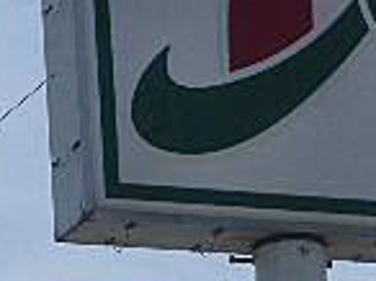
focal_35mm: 654
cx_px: 337
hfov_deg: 3.0
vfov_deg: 2.3
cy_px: 240
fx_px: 7092
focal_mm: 26
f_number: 5.4
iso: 64
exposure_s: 1/580
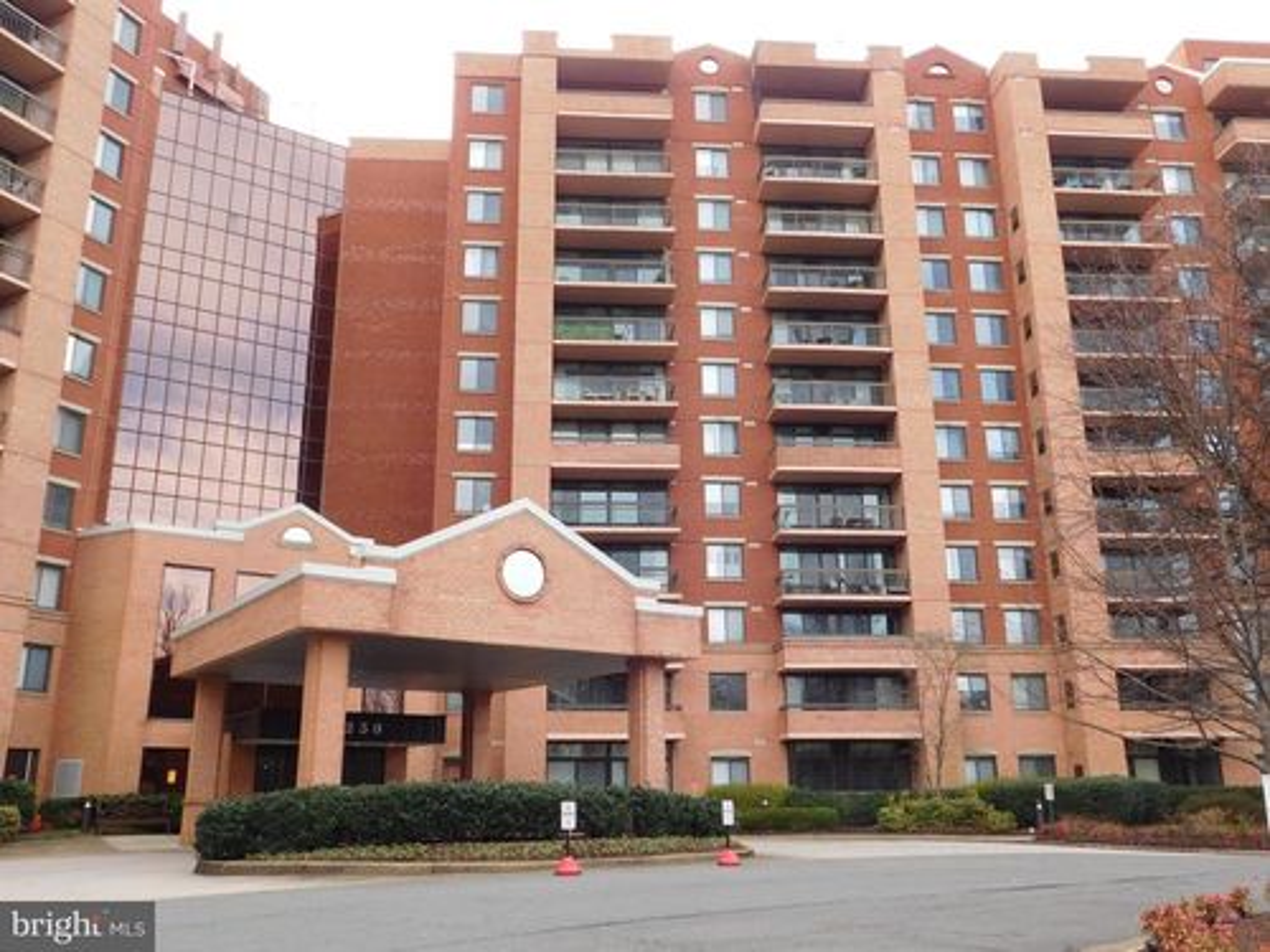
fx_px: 1101
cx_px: 635
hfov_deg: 60.0
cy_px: 476
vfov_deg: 46.8
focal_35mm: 30
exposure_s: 1/250
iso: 125
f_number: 3.2
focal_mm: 5.3
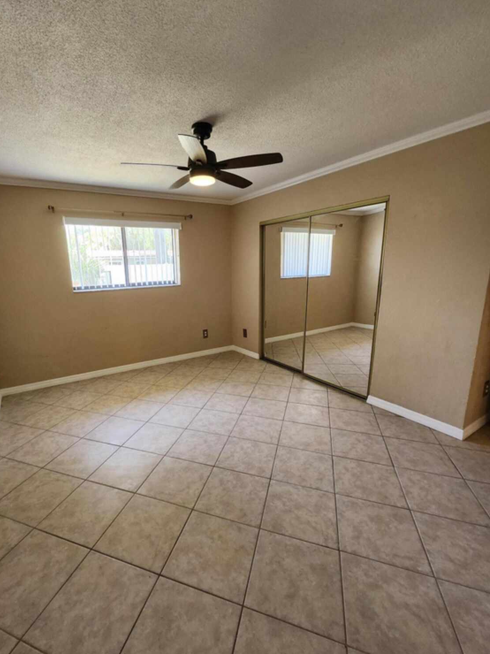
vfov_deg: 98.2
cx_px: 208
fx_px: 283
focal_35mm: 15
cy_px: 333
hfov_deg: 81.2
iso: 400
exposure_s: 1/60
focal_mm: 1.74
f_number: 2.2
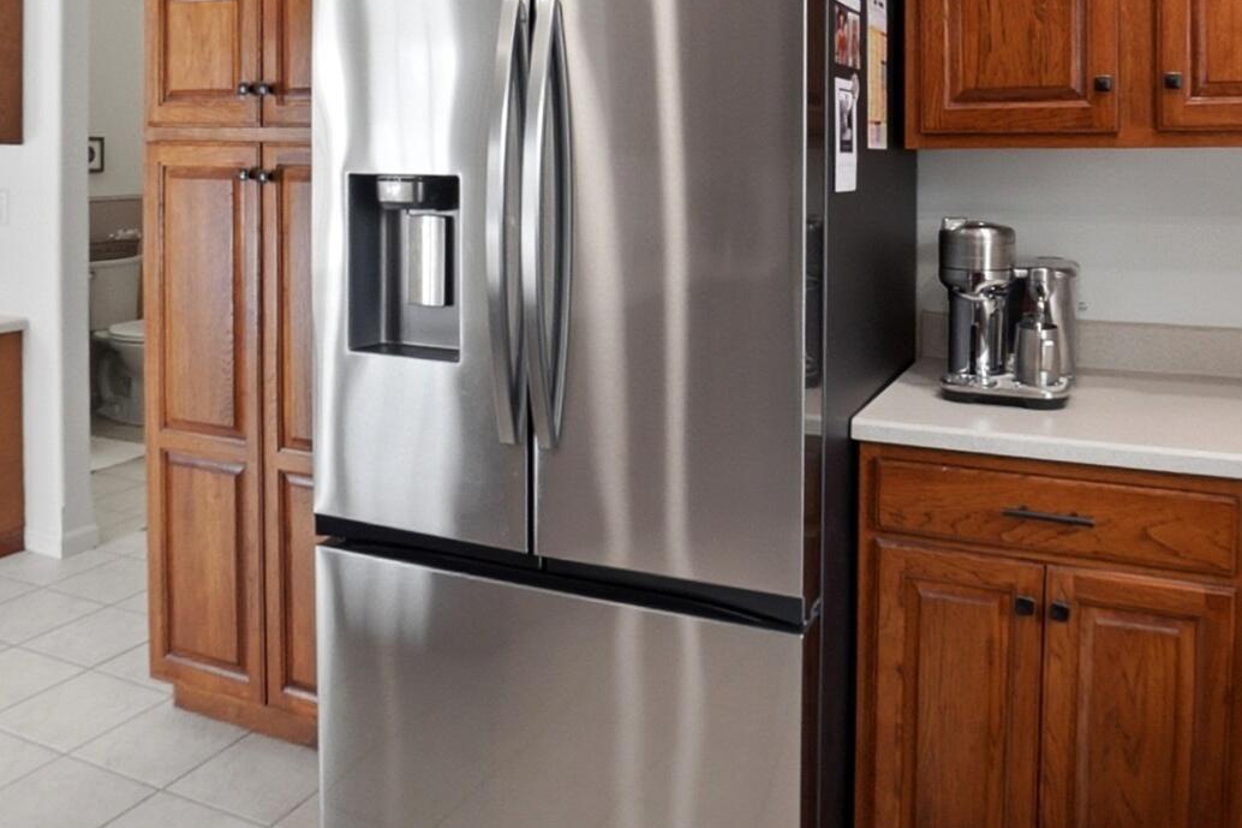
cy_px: 121
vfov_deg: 42.1
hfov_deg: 63.5
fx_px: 1000
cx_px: 682
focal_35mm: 29
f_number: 5.6
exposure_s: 1/250
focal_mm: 10
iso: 125
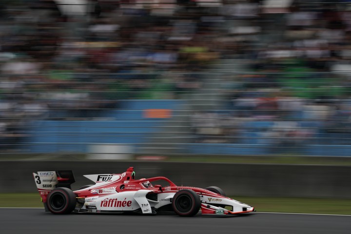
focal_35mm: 200
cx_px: 176
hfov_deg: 10.3
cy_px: 117
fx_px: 1950
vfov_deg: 6.9
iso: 200
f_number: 11
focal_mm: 200
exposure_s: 1/125
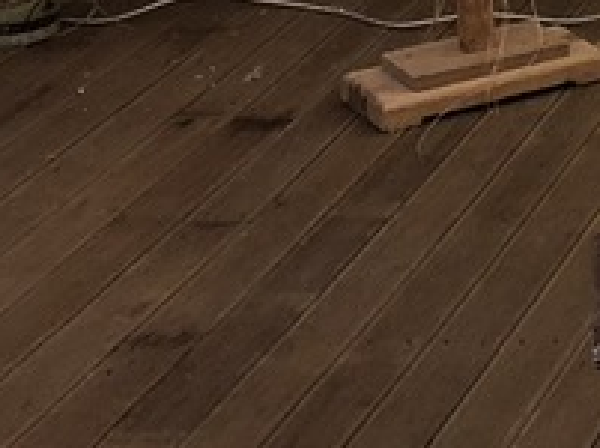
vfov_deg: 9.5
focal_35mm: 148
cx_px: 1400
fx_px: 2561
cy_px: -388
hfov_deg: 11.3
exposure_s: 1/17
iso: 50
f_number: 1.8
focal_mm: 3.99
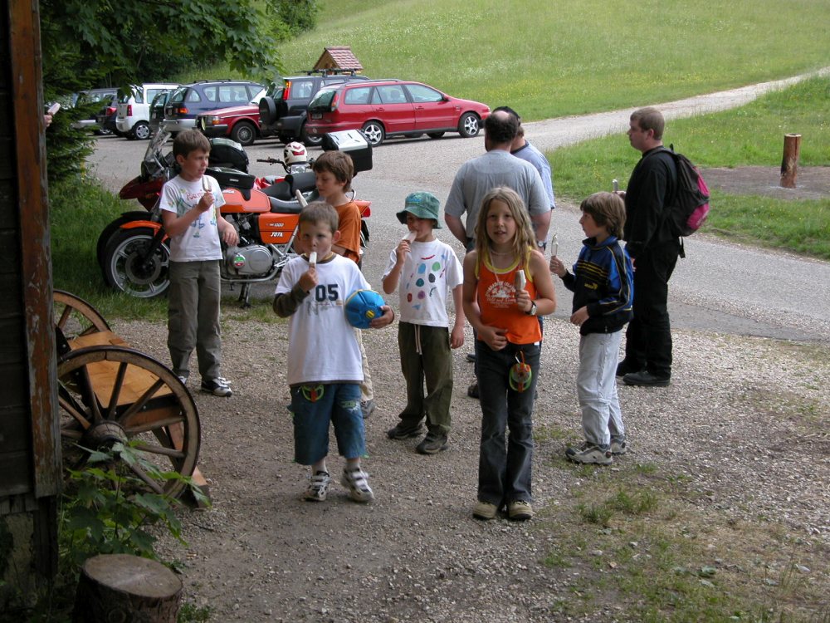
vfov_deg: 23.7
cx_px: 415
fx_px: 1487
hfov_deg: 31.2
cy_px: 312
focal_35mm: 62
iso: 100
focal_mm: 15.7
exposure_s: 1/79.5
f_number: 3.2
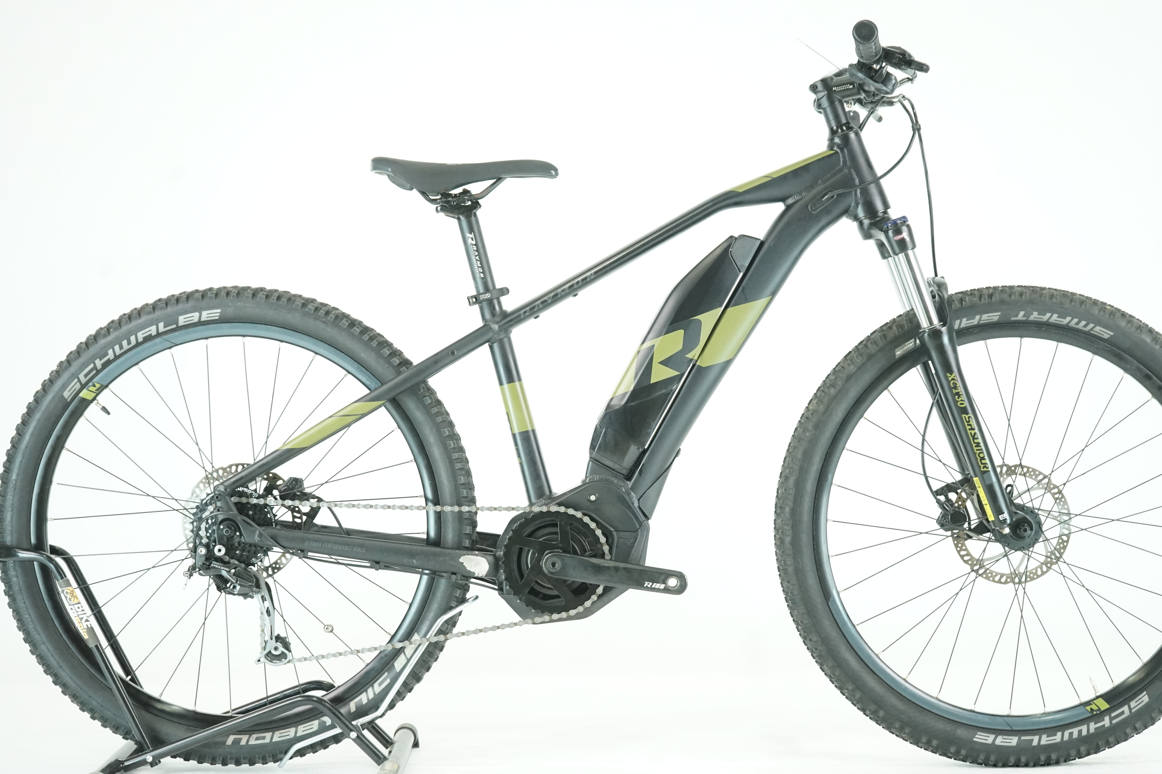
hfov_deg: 30.1
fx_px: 2162
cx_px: 625
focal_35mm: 67
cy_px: 374
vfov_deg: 20.3
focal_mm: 61
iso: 3200
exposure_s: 1/200
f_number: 5.6
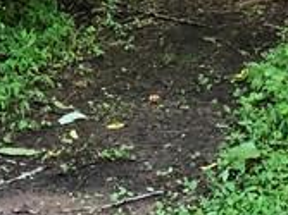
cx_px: 405
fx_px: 1430
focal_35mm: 172
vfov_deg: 8.6
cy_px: 26
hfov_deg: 11.1
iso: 32
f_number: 1.8
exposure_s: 1/30
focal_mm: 3.99
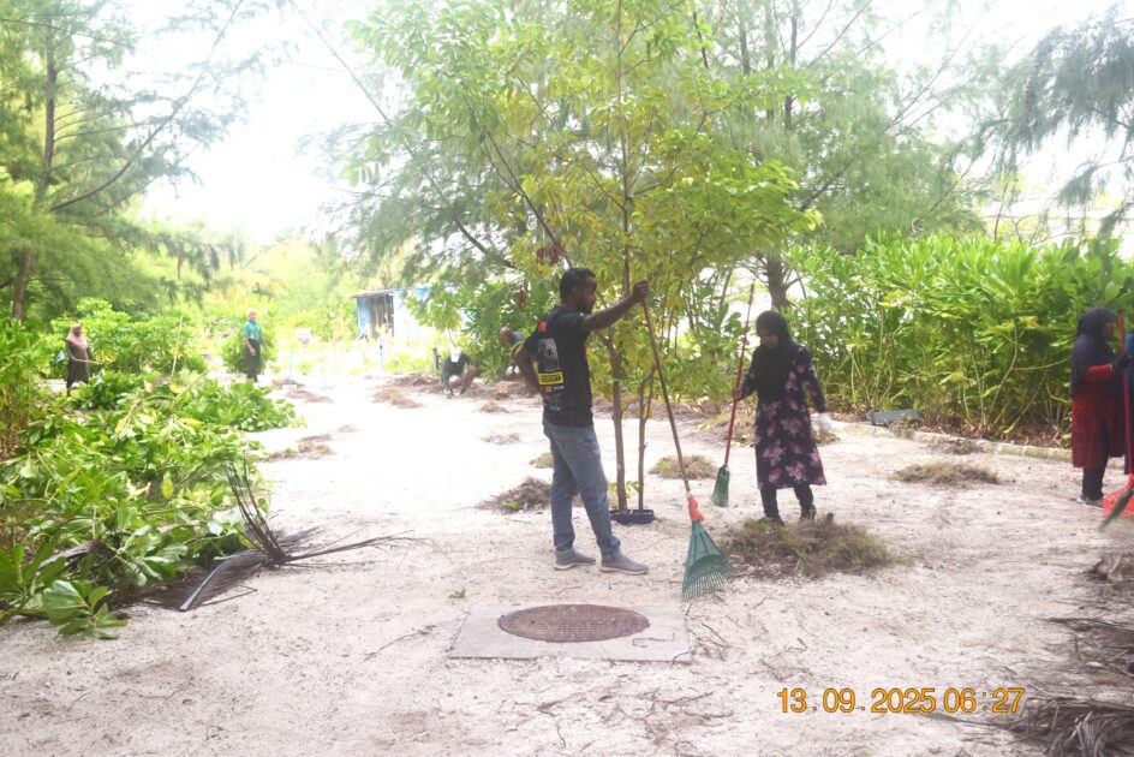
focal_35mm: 45
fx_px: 1418
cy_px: 378
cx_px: 567
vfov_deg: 29.9
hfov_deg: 43.6
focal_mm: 30
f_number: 7.1
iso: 400
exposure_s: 1/30
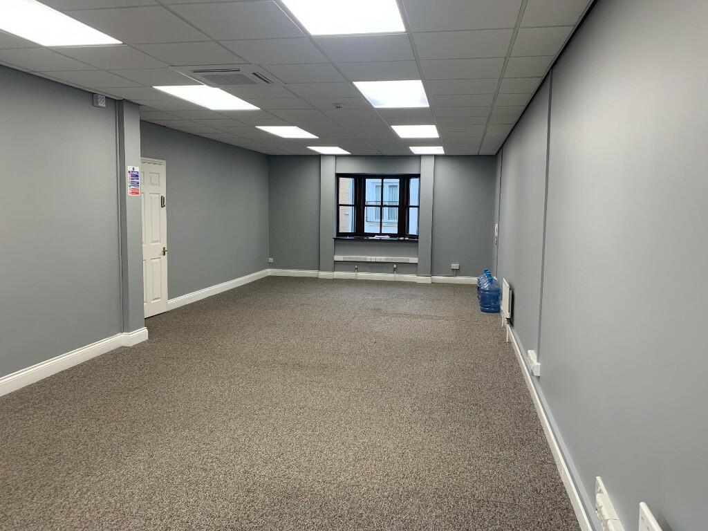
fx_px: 532
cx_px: 354
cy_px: 266
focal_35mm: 26
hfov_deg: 67.3
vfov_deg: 53.1
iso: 100
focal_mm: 4.25
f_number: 1.8
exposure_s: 1/108
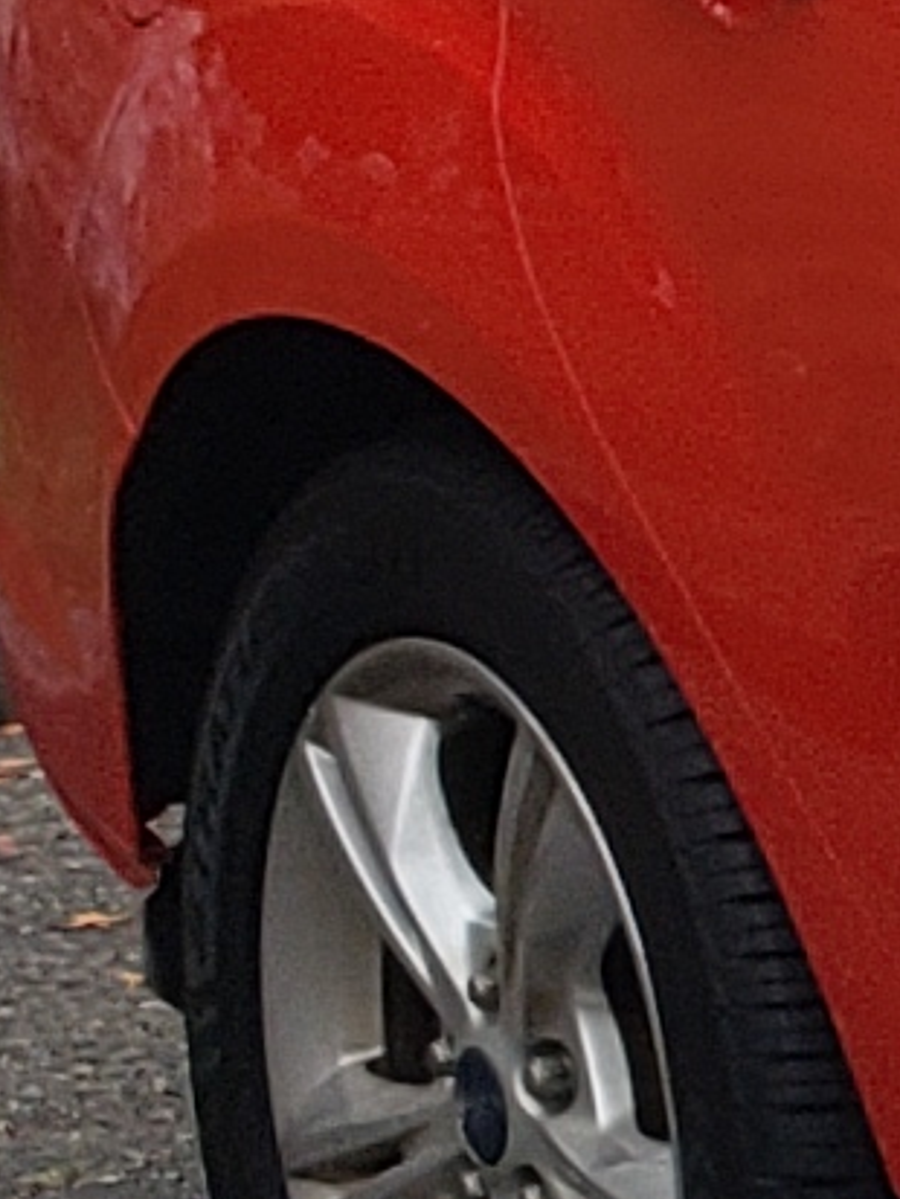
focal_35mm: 254
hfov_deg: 4.7
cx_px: 4930
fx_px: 8801
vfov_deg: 7.8
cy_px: 708
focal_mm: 4.3
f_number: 2.4
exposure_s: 1/143
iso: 50
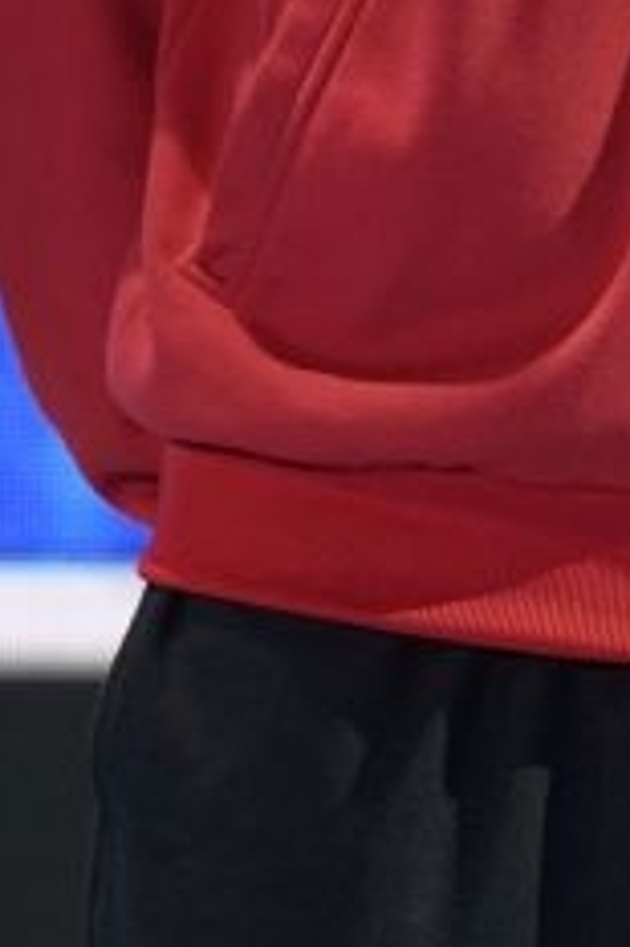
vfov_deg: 2.0
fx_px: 27128
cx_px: 711
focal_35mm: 1032
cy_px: 16
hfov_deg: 1.3
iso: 500
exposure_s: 1/250
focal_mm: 200
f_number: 2.8
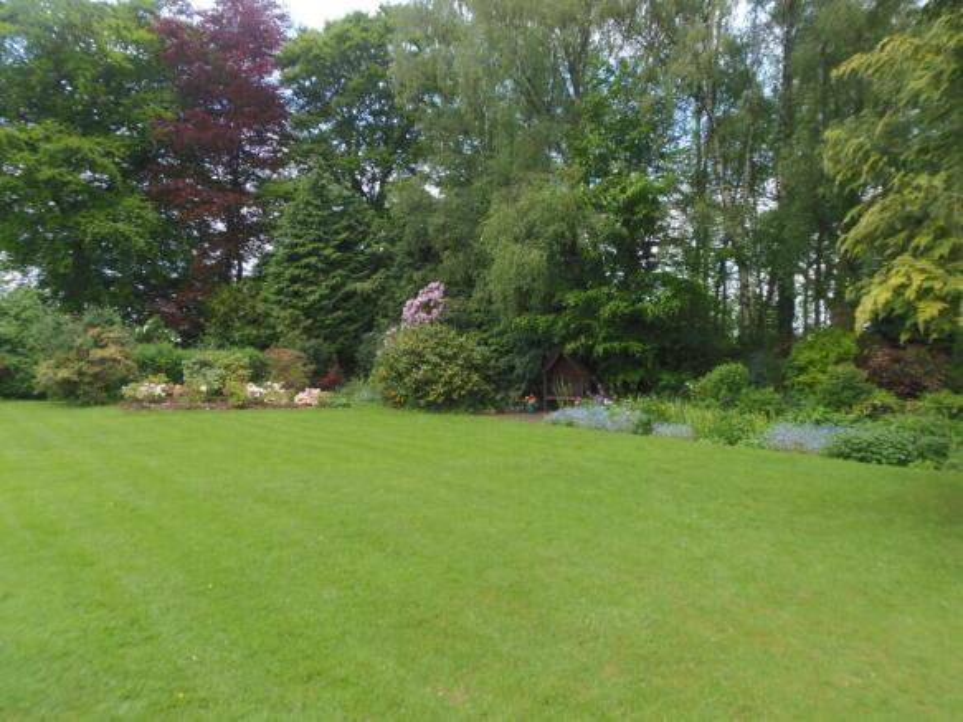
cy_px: 361
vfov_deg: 56.8
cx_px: 482
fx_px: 668
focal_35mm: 24
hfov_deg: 71.6
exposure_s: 1/160
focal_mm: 4.3
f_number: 2.9
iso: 64
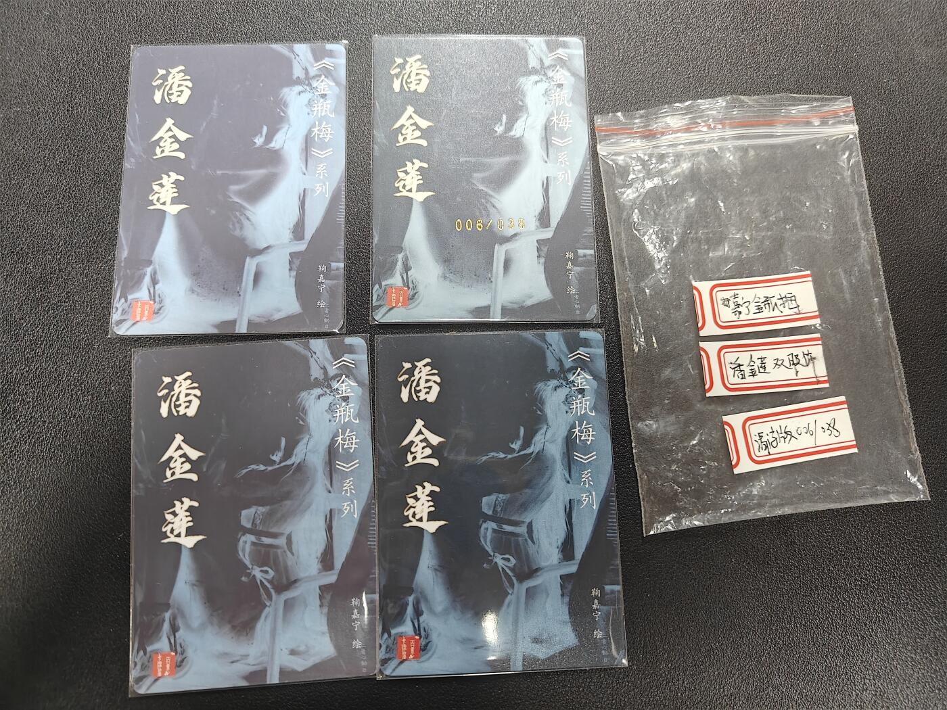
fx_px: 657
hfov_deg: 71.6
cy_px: 355
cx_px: 474
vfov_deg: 56.8
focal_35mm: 24
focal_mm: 5.59
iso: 200
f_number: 1.8
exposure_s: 1/50
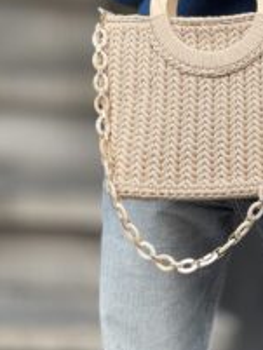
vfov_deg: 8.3
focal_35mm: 239
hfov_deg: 6.2
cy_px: 84
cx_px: 202
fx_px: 2419
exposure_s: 1/149
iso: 50
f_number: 2.8
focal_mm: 15.66
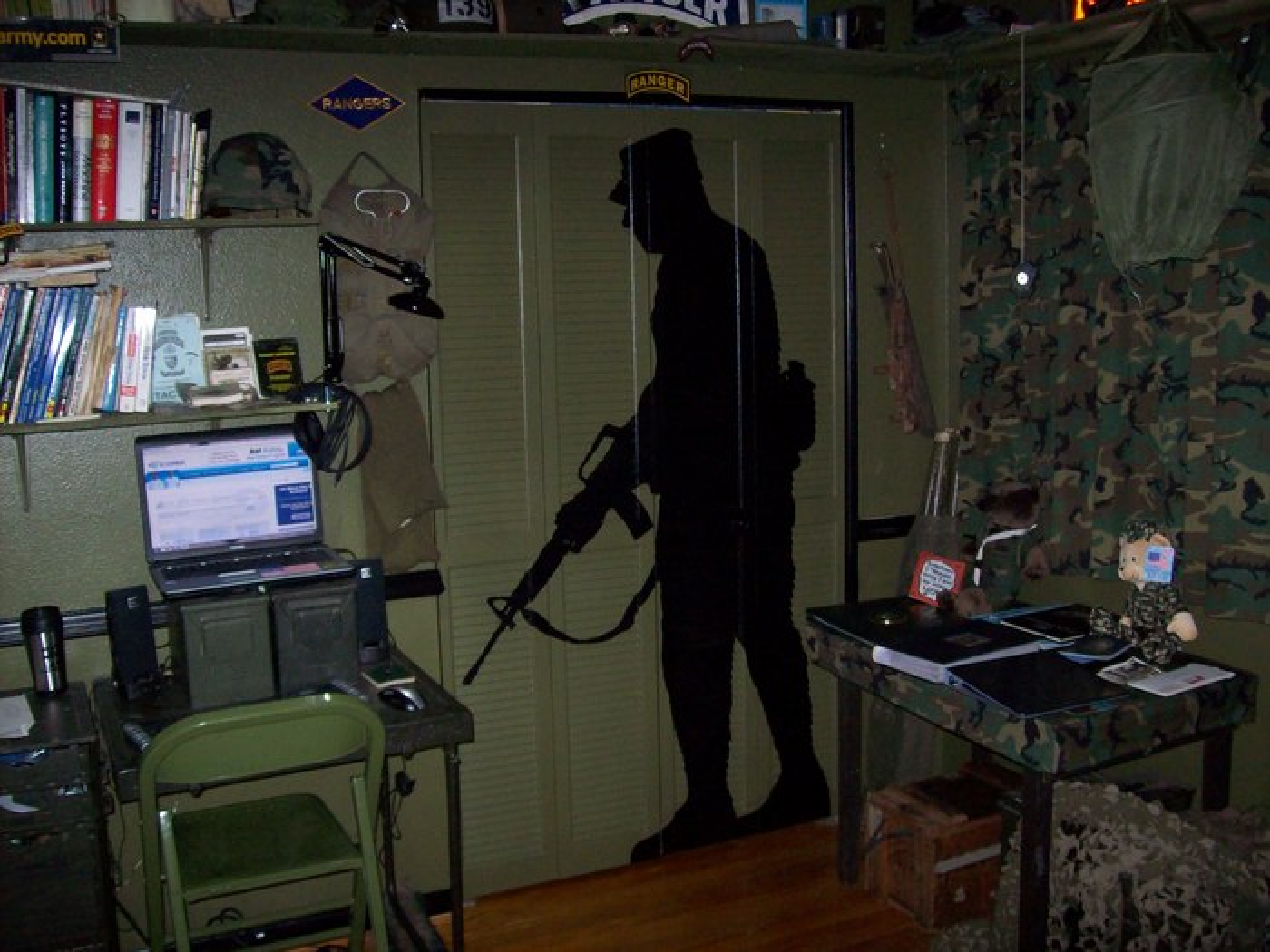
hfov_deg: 51.4
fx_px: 1321
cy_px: 476
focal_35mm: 36
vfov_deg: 39.7
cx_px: 635
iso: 200
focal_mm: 6
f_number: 2.7
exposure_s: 1/64
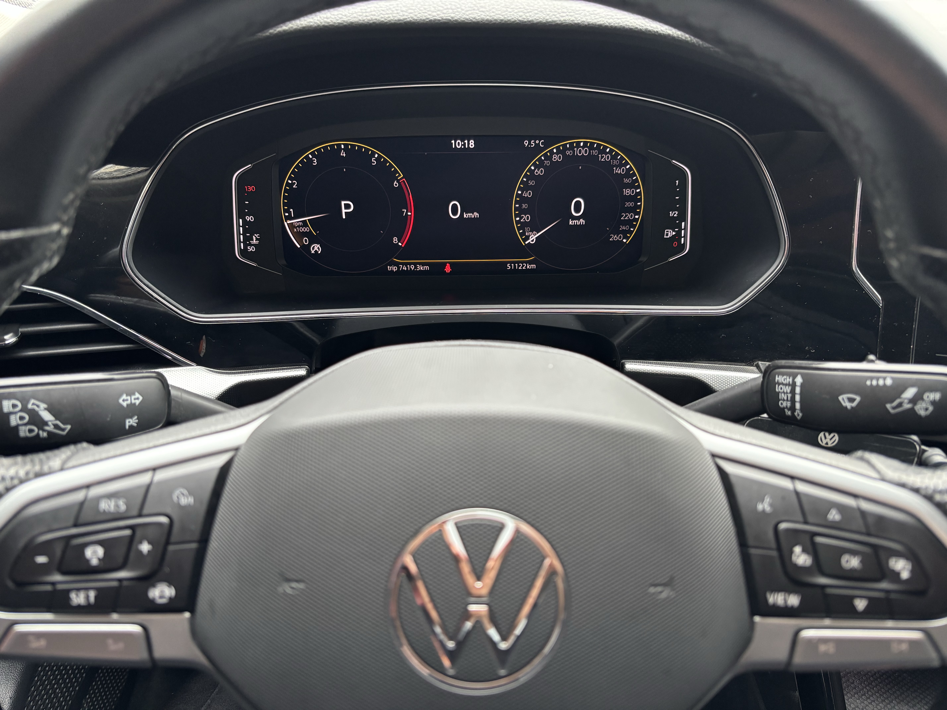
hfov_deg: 67.3
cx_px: 474
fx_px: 711
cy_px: 355
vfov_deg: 53.1
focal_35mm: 26
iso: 200
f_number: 1.6
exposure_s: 1/56
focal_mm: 5.96
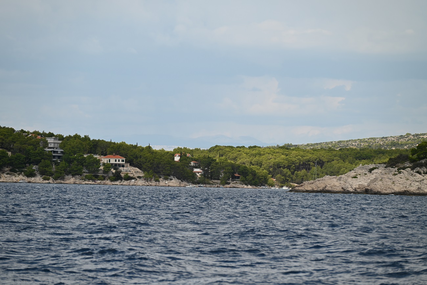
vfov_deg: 8.1
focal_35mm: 170
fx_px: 2016
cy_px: 142
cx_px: 214
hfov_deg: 12.1
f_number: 5.6
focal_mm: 170
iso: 125
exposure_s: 1/1000
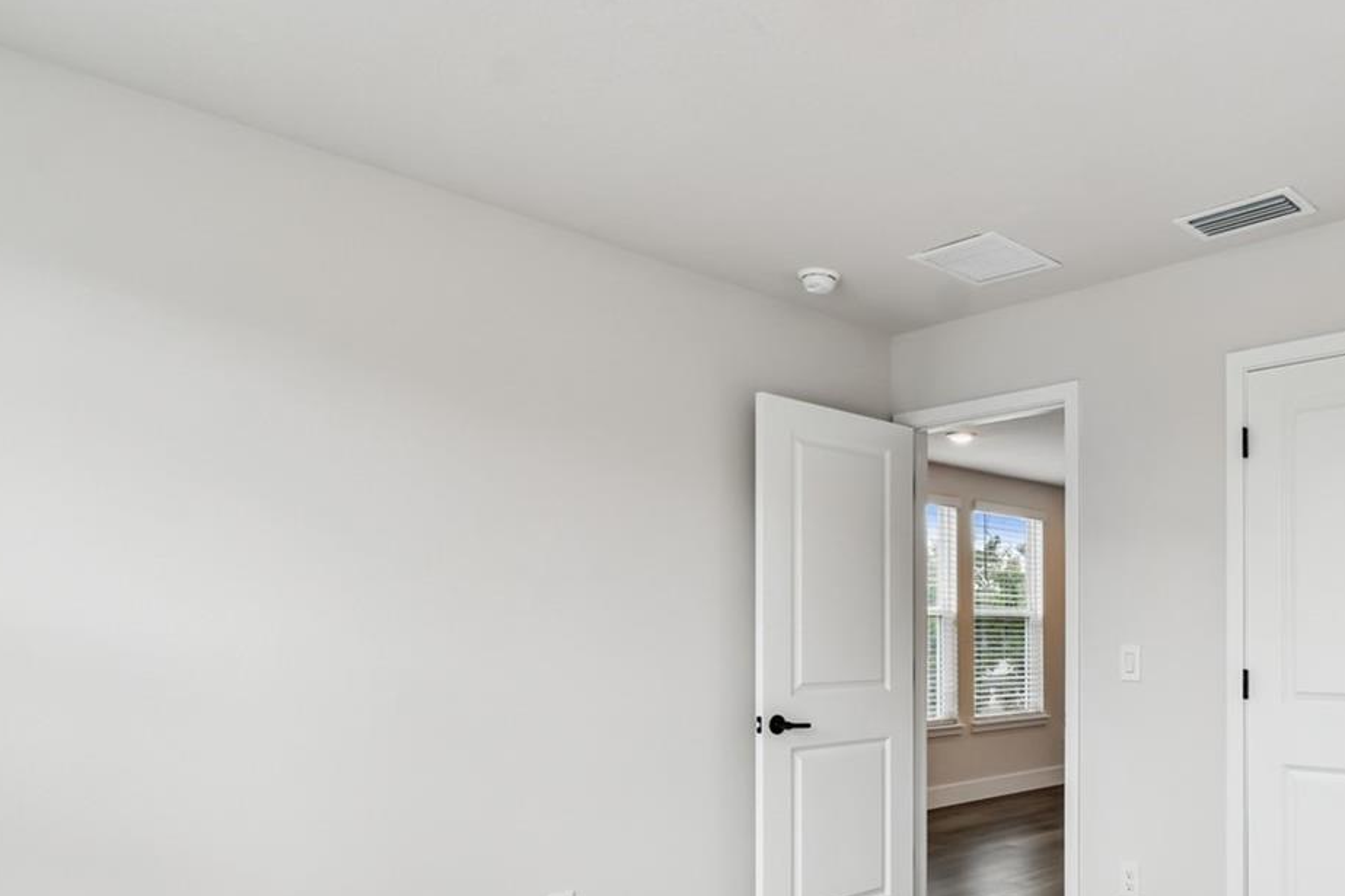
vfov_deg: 48.3
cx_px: 959
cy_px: 629
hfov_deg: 66.3
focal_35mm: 26
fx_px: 971
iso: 100
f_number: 7.1
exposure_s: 1/15
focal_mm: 10
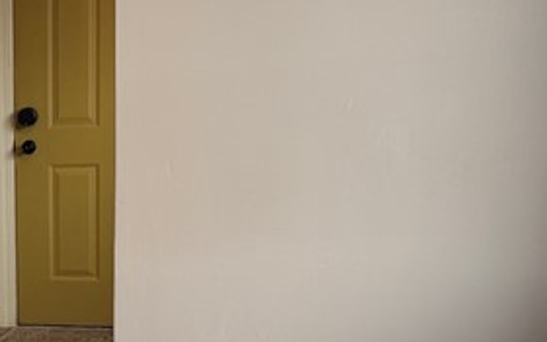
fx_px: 1386
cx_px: -197
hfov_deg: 20.1
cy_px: 379
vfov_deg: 13.8
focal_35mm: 93
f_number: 1.78
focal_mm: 6.76
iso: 160
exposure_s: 1/120
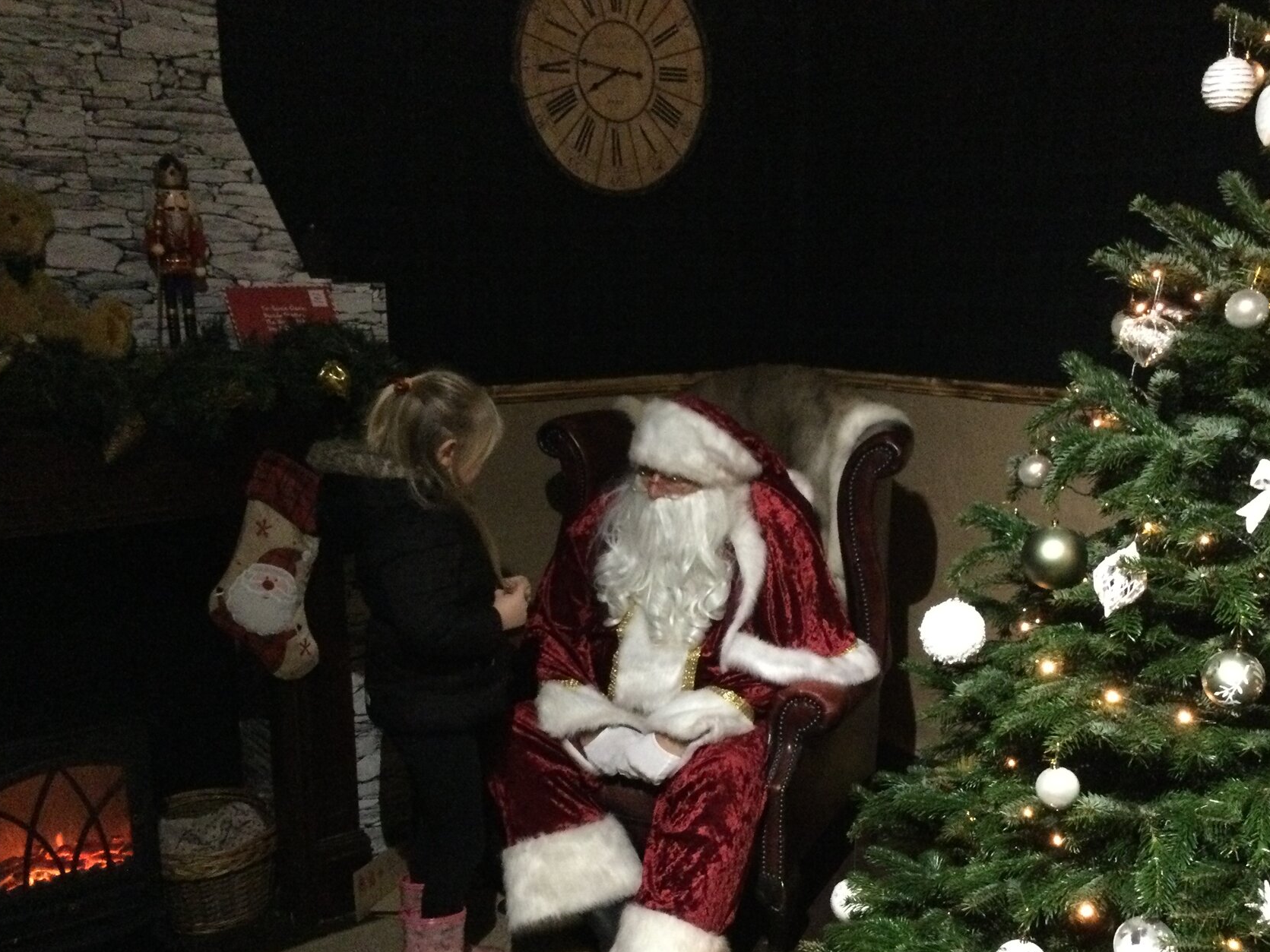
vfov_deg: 37.5
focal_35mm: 38
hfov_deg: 48.9
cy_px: 582
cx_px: 707
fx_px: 1394
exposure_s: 1/17
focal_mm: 3.3
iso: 640
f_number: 2.4
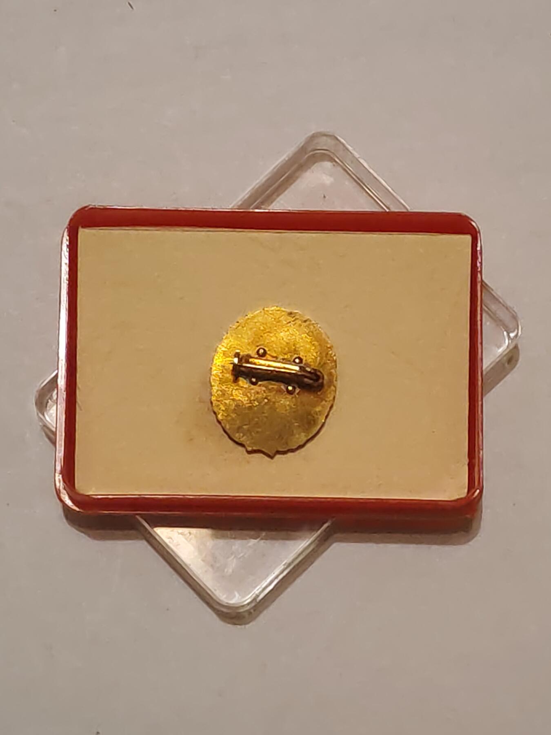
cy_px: 368
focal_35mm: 107
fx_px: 2271
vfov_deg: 18.4
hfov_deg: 13.8
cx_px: 276
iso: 1000
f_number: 1.95
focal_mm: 5.52
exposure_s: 1/50
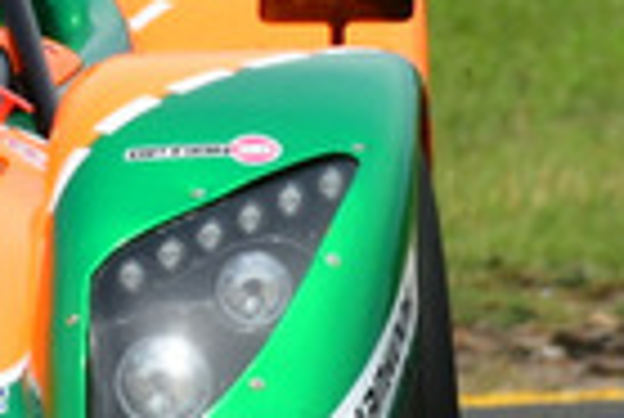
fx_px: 74974
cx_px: -283
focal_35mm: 4321
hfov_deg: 0.5
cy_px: 40
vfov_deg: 0.3
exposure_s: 1/640
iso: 400
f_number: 11
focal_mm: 500
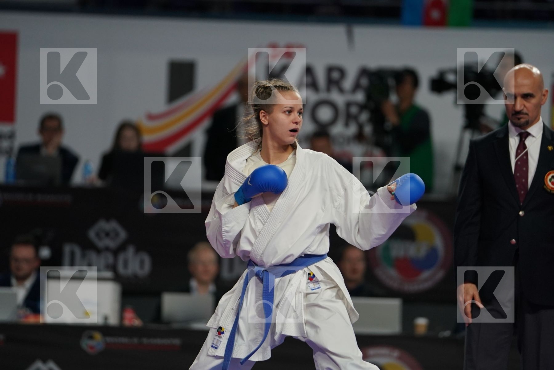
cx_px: 277
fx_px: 4616
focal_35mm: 300
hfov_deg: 6.9
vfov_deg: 4.6
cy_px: 185
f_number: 2.8
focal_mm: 200
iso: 1000
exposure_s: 1/1000
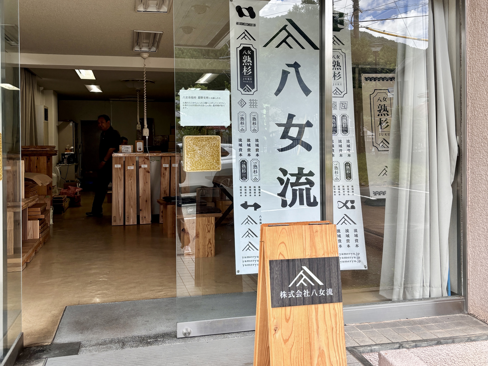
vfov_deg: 53.1
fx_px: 367
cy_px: 183
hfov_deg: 67.3
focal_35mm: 26
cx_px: 244
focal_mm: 5.96
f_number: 1.6
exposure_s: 1/505
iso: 50
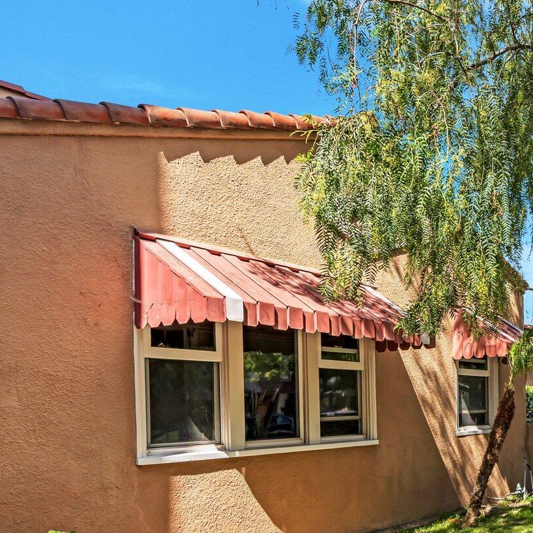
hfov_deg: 40.4
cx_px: 569
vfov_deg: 46.3
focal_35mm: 34
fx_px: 592
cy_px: 416
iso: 320
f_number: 8
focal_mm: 16
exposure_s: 1/250
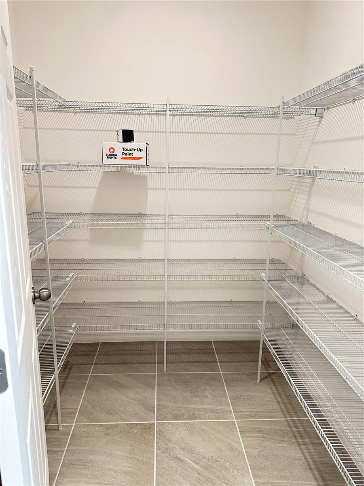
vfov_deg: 71.6
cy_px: 243
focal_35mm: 24
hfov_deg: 56.8
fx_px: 336
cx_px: 182
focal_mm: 6.86
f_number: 1.78
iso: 250
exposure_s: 1/60
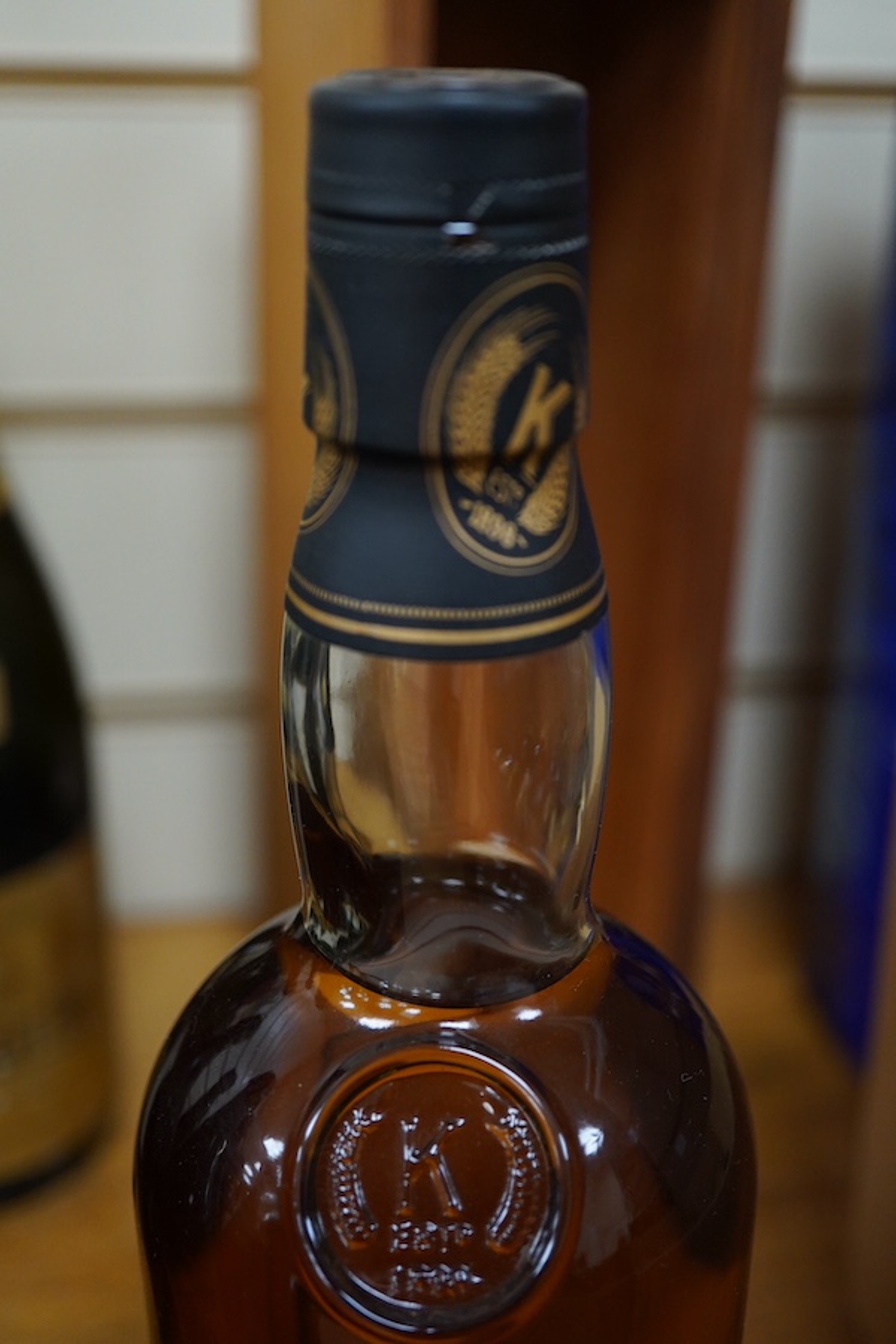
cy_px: 672
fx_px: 1680
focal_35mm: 45
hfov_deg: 29.9
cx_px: 448
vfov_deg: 43.6
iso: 1250
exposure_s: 1/125
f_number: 3.5
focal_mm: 30
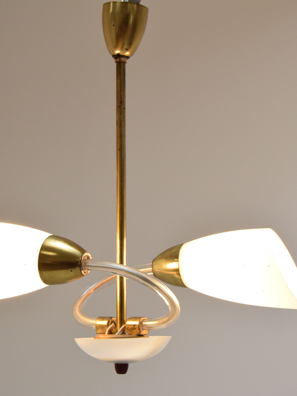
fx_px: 1041
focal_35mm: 91
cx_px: 118
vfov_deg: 21.5
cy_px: 198
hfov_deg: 16.2
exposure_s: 1/200
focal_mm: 42
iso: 1600
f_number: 7.1
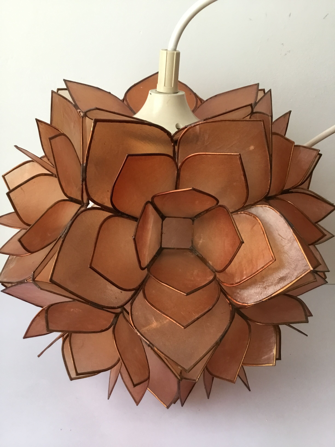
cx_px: 168
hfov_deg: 45.4
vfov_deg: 58.4
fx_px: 400
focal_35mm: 31
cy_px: 224
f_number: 2.4
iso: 125
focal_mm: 3.3
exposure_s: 1/33
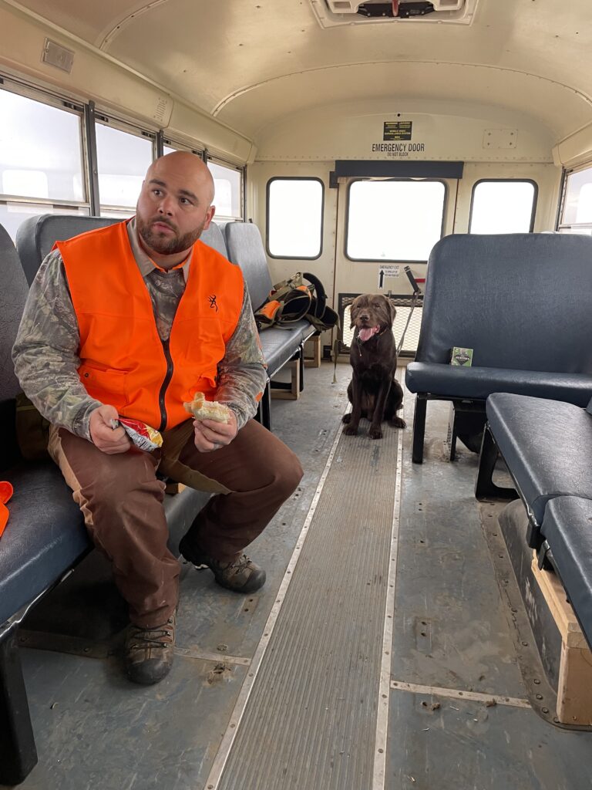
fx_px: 593
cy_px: 395
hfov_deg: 53.1
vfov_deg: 67.3
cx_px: 296
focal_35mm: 26
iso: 125
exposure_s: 1/98
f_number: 1.6
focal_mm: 4.2
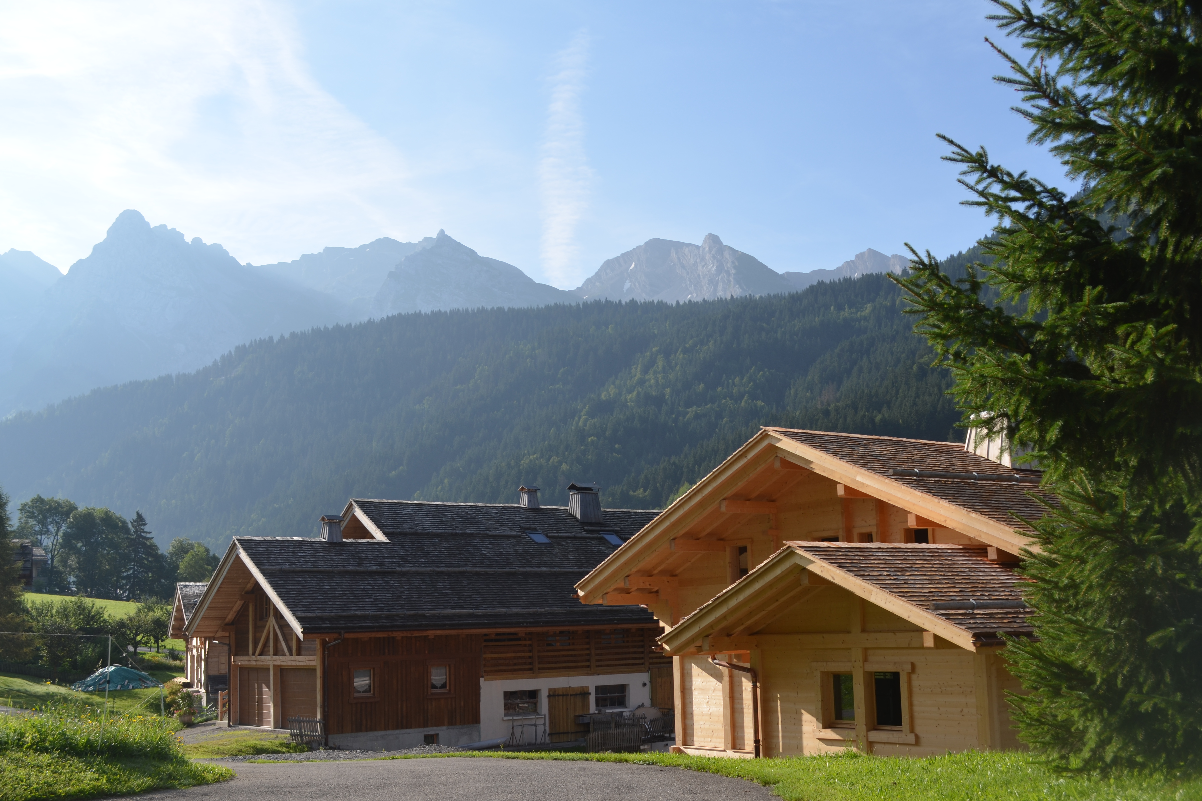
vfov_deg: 33.4
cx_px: 615
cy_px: 405
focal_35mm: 40
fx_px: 1335
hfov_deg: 48.5
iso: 100
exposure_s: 1/200
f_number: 9
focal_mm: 26
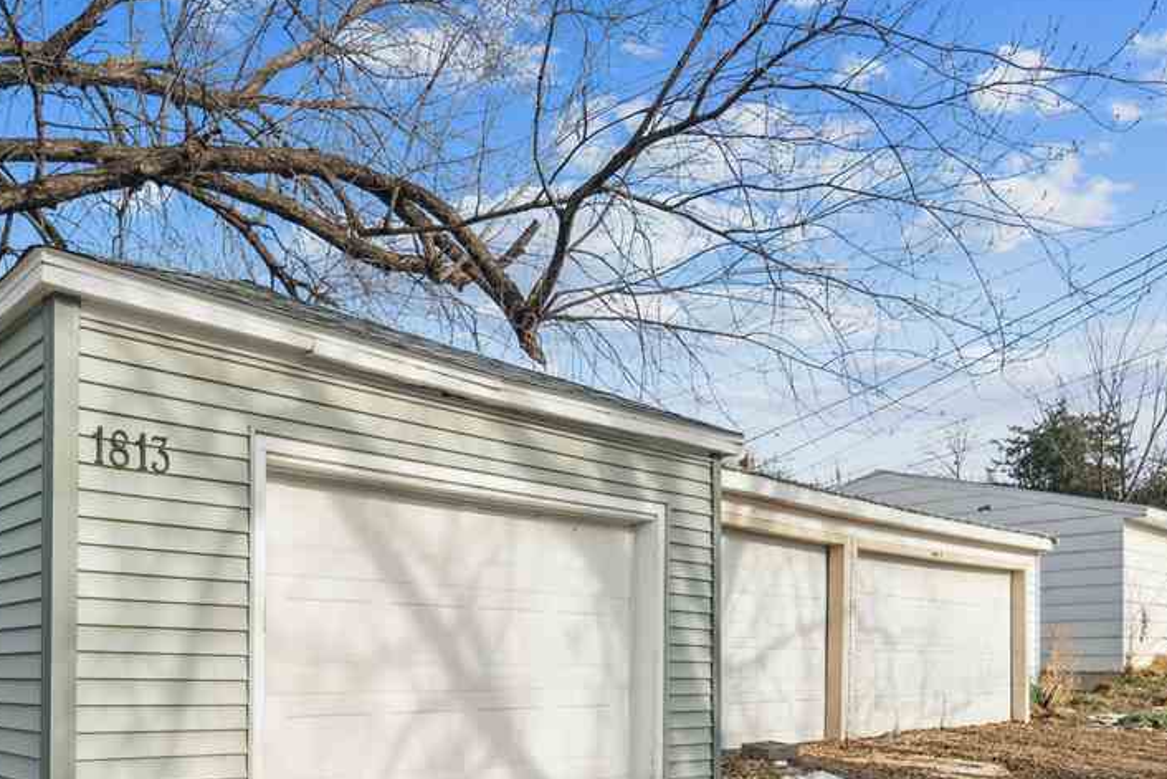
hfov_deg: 61.3
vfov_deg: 42.6
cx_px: 345
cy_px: 641
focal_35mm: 29
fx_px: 940
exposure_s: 1/320
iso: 400
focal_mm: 16
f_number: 10
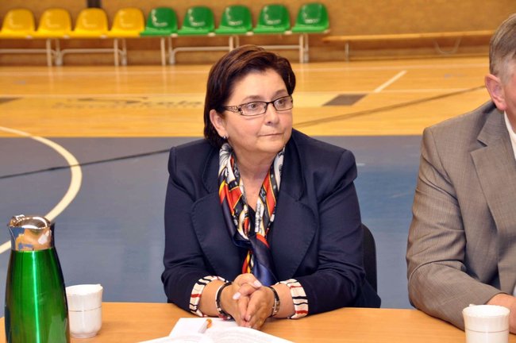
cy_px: 172
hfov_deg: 20.9
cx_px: 258
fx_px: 1396
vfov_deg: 14.0
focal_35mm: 98
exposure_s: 1/30
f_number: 5
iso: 640
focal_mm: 65
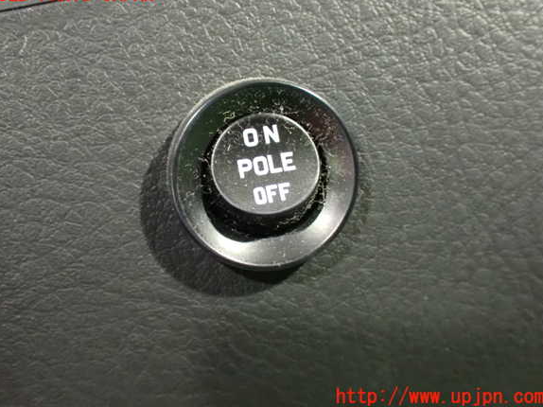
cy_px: 196
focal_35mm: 46
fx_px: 721
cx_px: 266
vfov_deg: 31.5
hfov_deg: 41.3
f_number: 2.9
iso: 1600
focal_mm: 7.84
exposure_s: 1/15
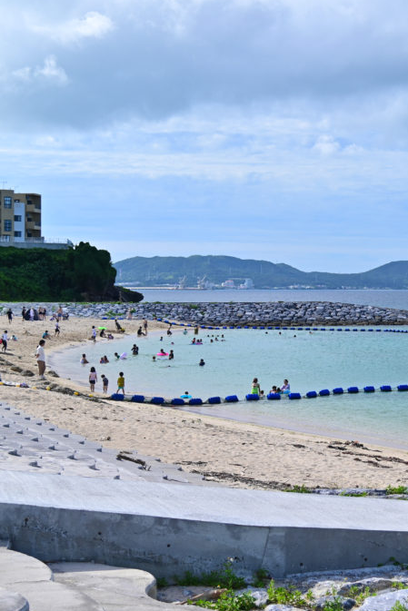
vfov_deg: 27.7
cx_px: 334
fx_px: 1240
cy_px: 306
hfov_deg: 18.5
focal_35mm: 73
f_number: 4
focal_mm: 48
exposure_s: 1/1000
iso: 100
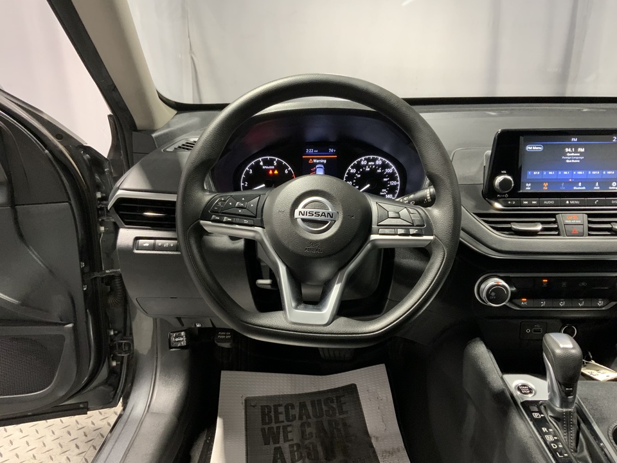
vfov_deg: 48.2
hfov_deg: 61.7
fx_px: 517
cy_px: 232
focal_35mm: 29
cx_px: 308
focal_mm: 3
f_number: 1.8
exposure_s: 1/60
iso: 200
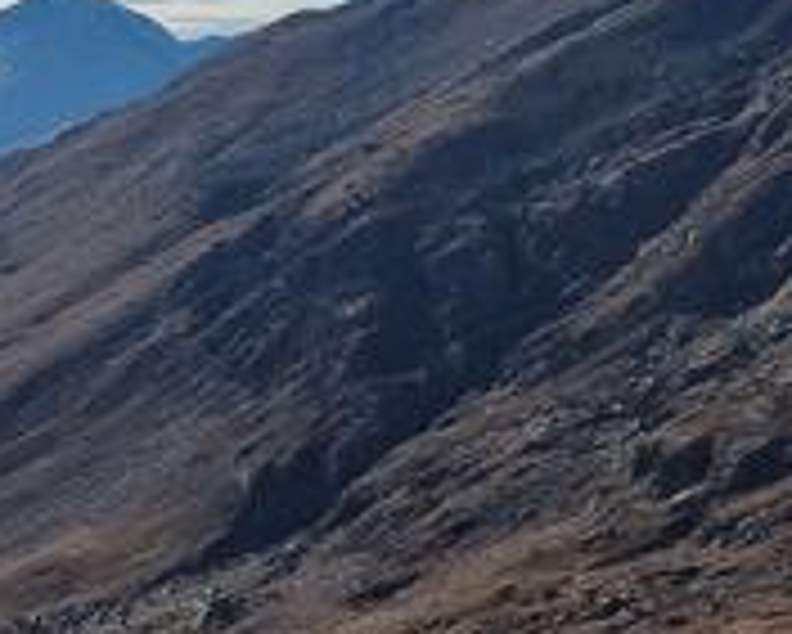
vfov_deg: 15.1
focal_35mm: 102
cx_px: -954
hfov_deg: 14.4
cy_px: 418
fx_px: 2392
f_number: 1.8
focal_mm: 6.4
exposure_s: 1/2456
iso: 50
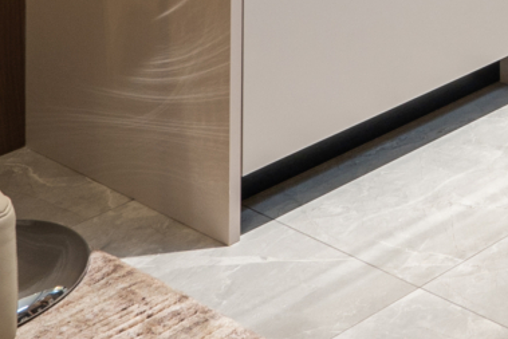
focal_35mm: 108
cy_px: -580
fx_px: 1524
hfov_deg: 15.4
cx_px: 999
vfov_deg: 10.3
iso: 100
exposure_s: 1.6
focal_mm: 16
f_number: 11
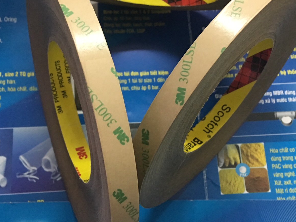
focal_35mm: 50
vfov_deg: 29.0
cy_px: 89
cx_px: 147
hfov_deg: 38.2
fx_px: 428
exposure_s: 1/10
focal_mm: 4.15
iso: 100
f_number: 2.2
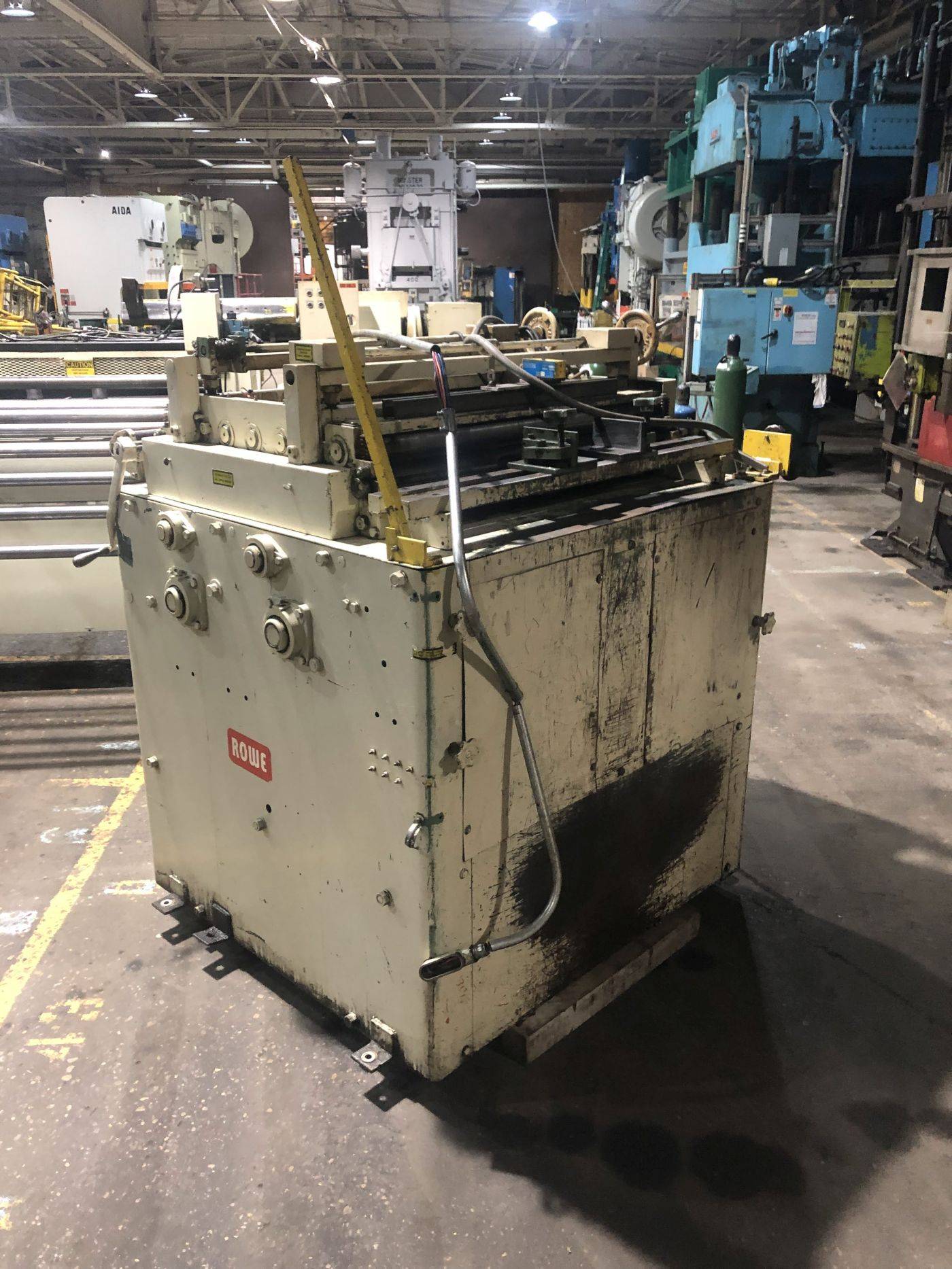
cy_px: 634
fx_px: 1027
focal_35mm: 28
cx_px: 476
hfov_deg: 49.7
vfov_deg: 63.4
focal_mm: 4
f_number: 1.8
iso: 80
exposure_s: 1/15
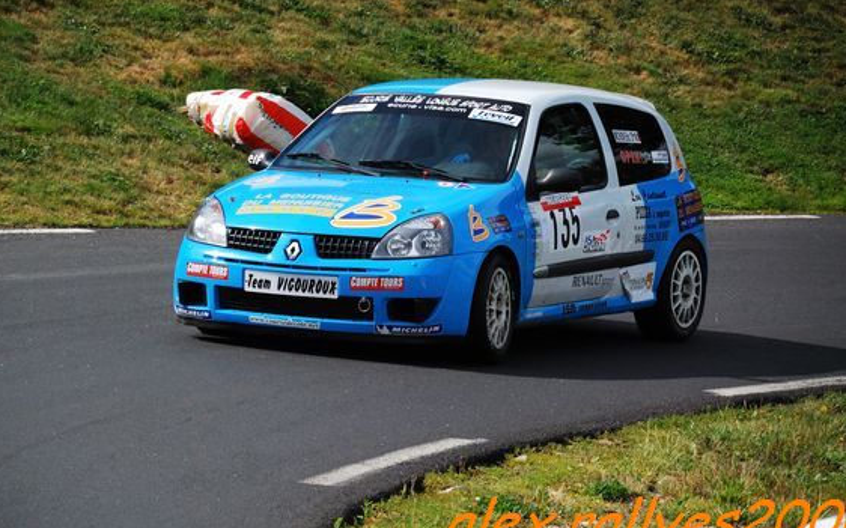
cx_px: 400
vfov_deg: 4.2
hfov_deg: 6.7
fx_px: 7215
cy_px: 237
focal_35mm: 313
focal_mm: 180
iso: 1000
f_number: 6.3
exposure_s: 1/4000
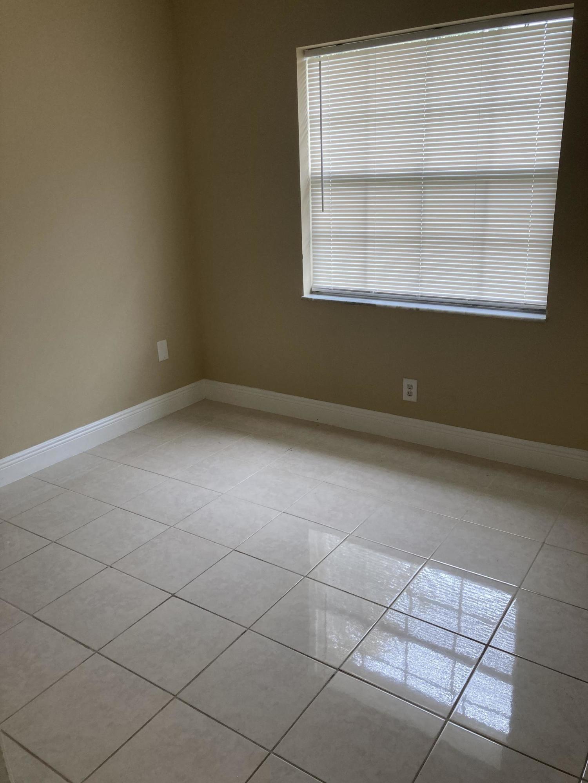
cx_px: 294
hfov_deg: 49.7
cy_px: 392
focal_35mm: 28
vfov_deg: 63.4
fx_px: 634
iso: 64
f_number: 1.8
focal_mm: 3.99
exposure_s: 1/121
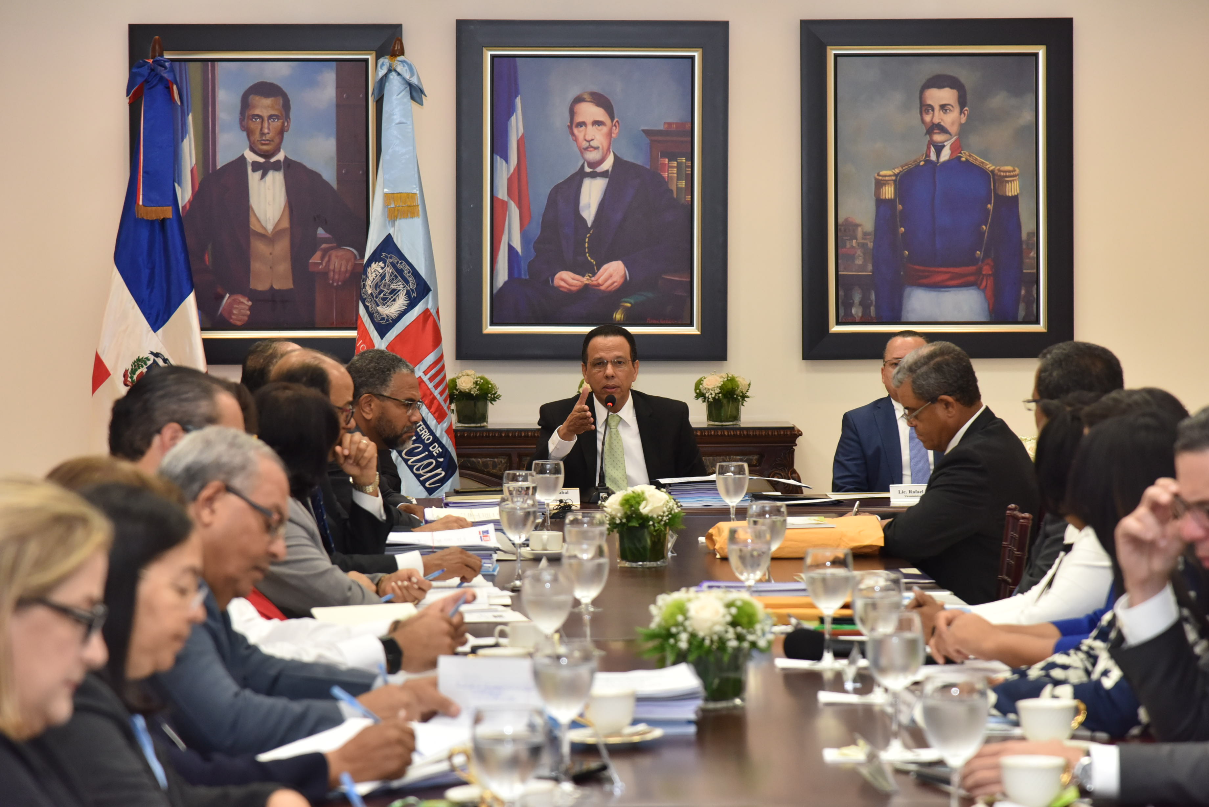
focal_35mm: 120
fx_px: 4031
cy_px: 404
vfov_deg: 11.4
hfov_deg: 17.1
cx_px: 604
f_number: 5.6
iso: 2000
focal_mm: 120
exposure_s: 1/100
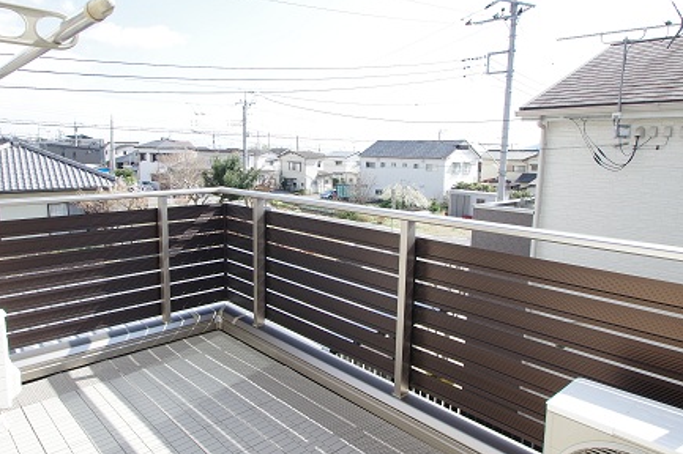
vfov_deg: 53.0
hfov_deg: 73.5
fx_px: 455
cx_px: 304
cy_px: 217
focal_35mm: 24
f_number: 8
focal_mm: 10
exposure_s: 1/180
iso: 200
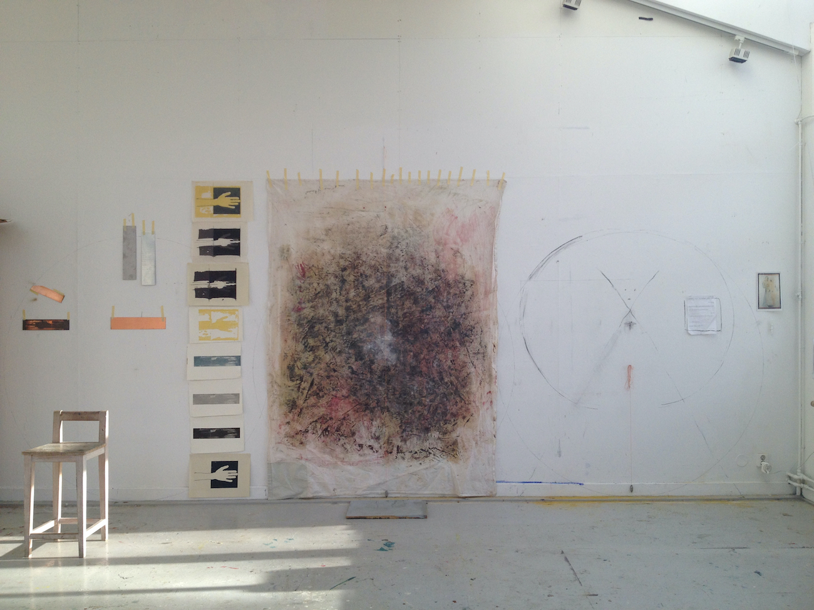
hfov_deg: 52.6
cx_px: 407
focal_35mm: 35
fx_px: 823
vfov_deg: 40.7
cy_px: 305
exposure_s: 1/252
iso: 50
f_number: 2.4
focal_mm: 4.28
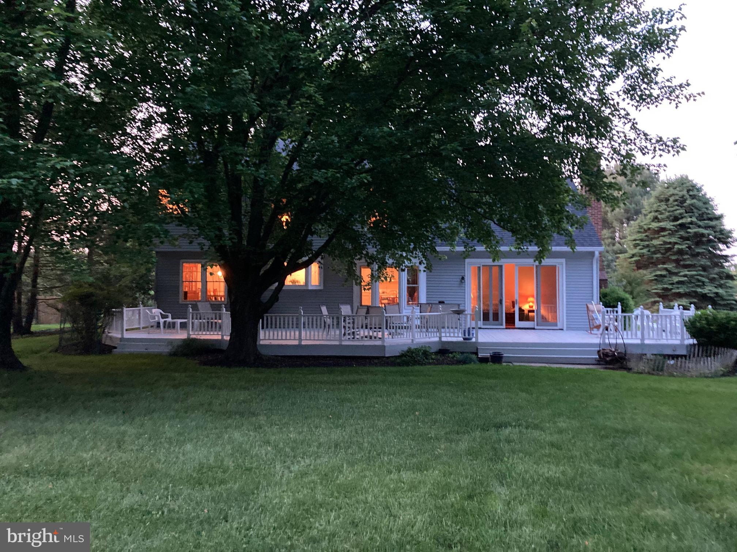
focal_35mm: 28
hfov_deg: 63.4
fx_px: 596
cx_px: 368
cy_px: 276
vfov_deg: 49.7
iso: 640
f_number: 1.8
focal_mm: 3.99
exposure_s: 1/23
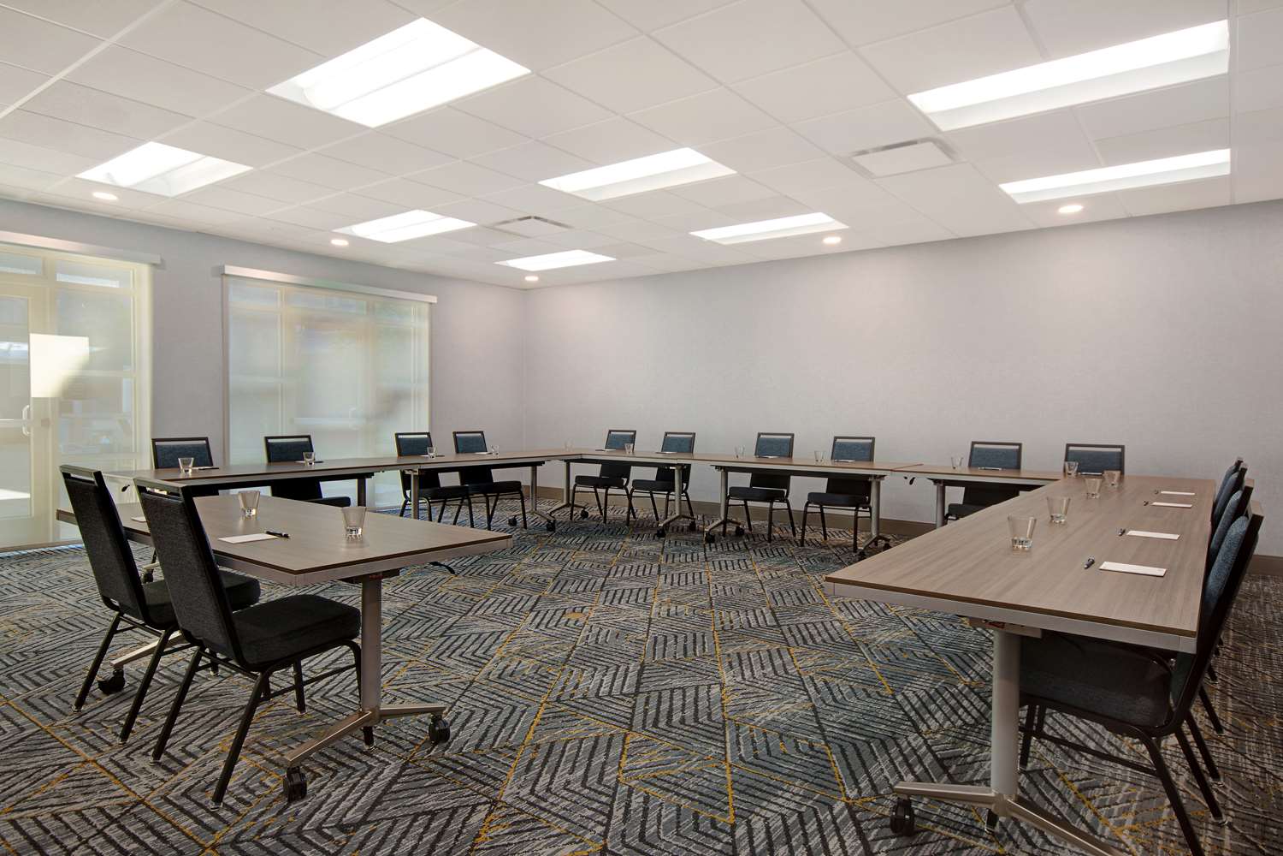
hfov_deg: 81.2
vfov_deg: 59.5
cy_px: 428
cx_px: 642
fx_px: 748
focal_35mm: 21
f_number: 7.1
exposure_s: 1/25
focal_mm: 14
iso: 250
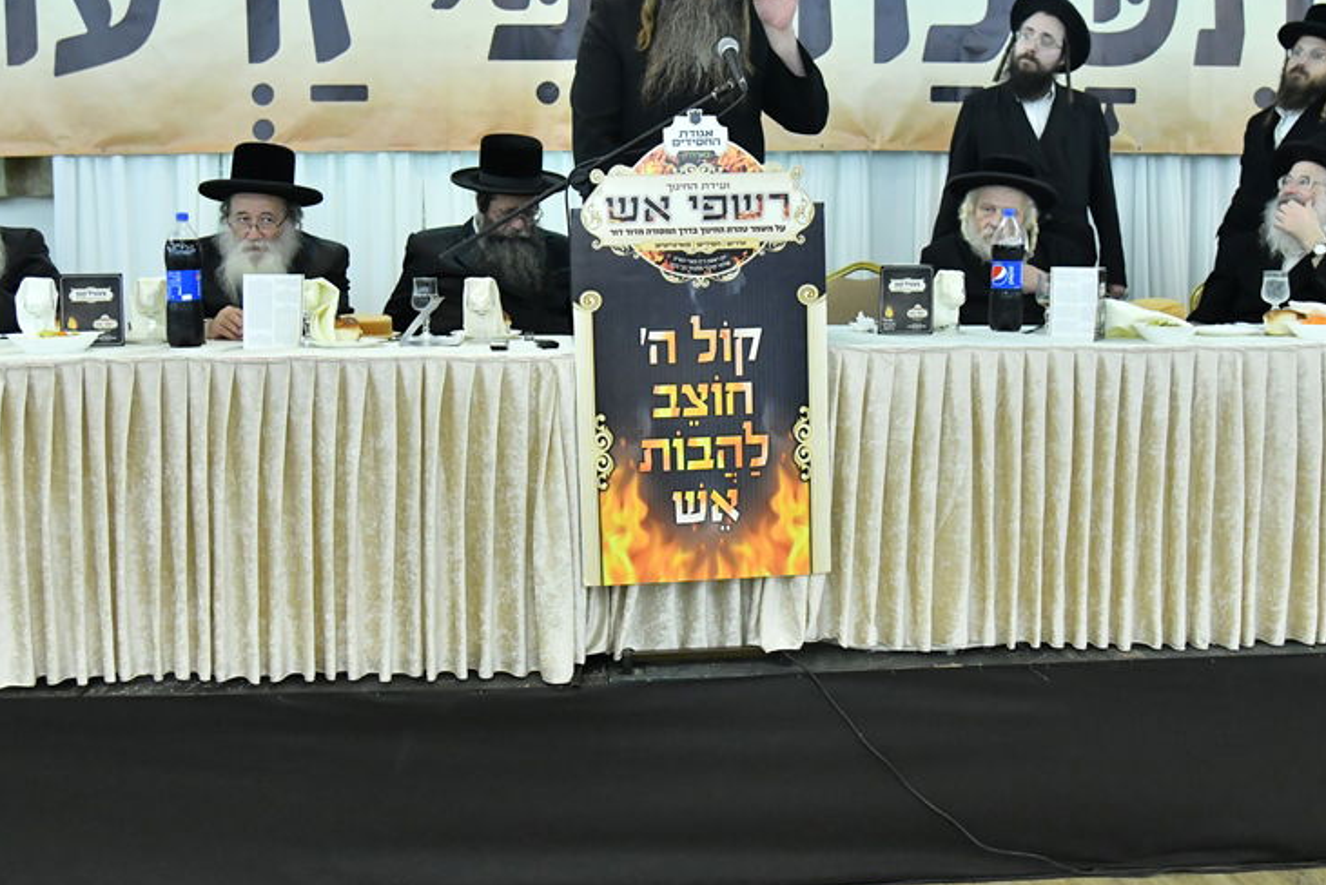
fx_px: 1548
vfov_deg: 31.8
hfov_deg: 46.4
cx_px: 664
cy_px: 349
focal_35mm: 42
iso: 4000
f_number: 4.5
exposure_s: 1/320
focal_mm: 30
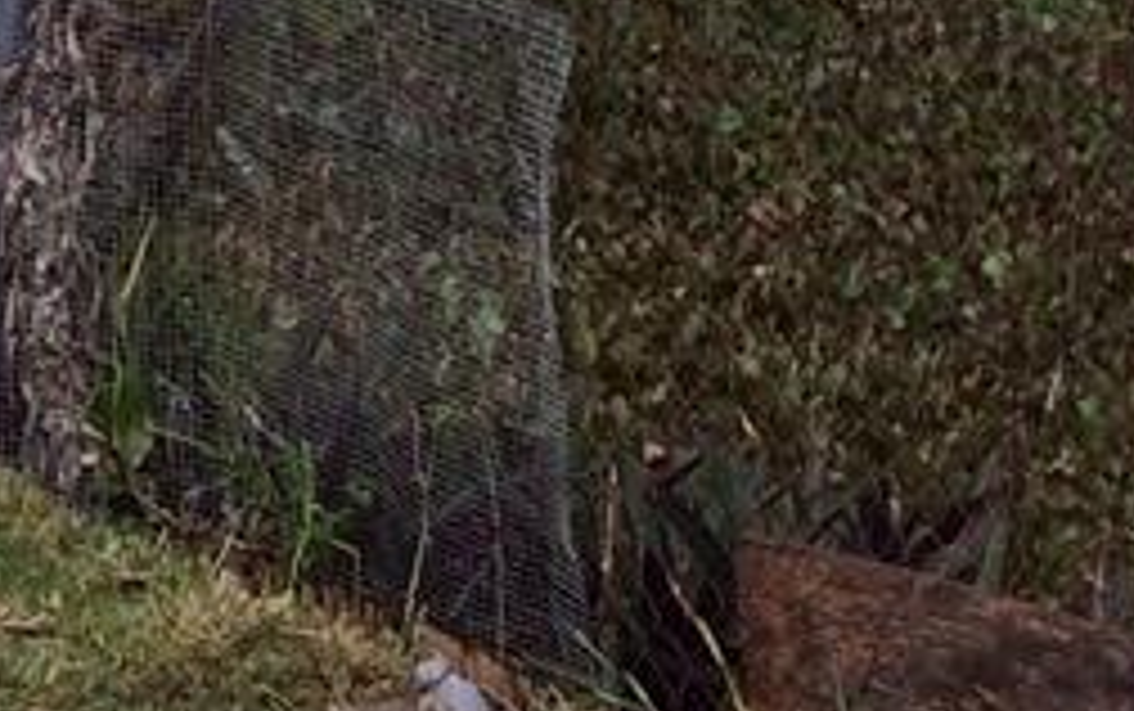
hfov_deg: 9.2
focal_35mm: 199
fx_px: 6156
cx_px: -1827
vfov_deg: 6.5
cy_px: -446
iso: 32
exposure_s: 1/789
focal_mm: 4.15
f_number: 2.2
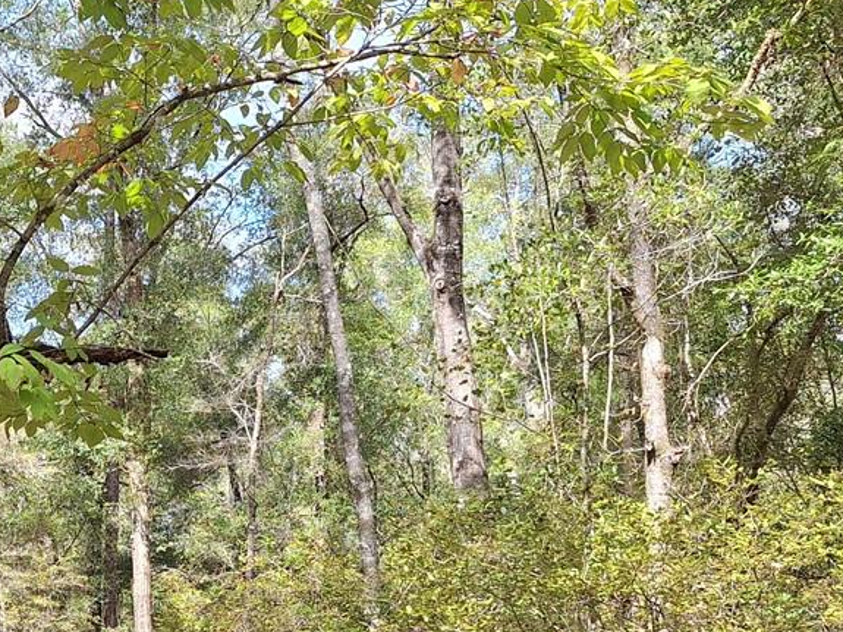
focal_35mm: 64
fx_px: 1558
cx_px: -15
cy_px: 460
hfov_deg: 28.3
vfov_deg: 22.7
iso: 40
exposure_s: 1/668
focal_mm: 5.54
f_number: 1.8
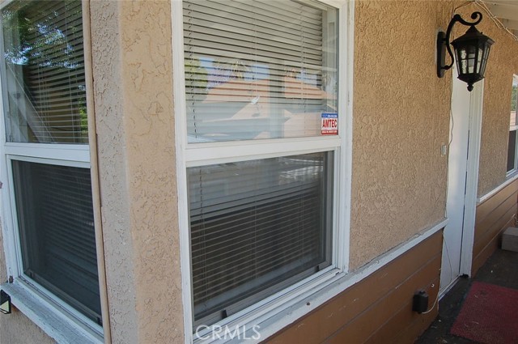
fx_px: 388
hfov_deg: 67.4
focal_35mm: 27
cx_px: 259
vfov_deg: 47.8
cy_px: 172
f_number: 6.3
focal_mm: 18
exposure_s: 1/160
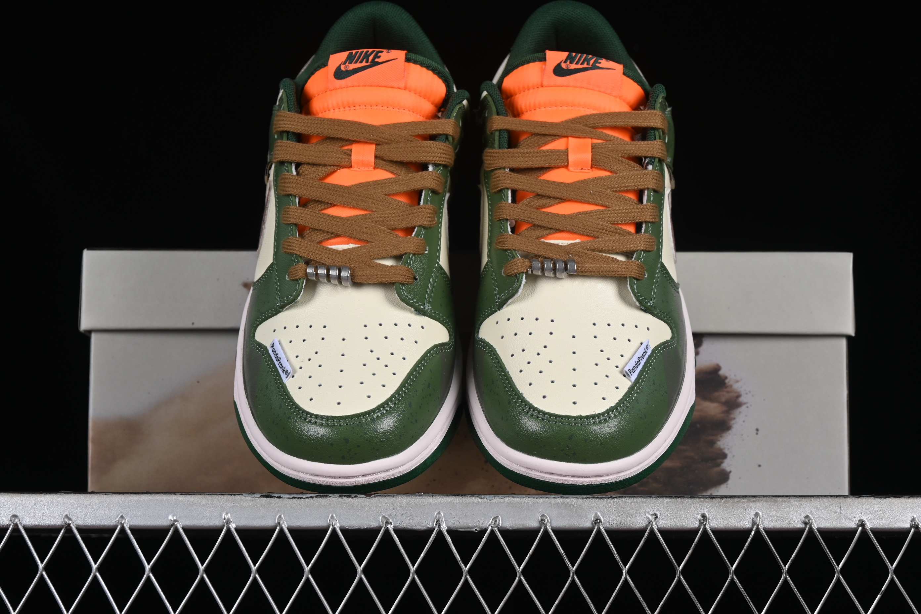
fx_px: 1919
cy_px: 307
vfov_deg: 18.2
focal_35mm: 75
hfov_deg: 27.0
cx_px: 460
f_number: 8
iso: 160
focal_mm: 50
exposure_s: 1/80
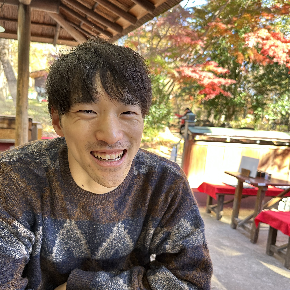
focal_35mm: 29
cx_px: 143
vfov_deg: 55.6
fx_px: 275
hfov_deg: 55.6
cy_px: 157
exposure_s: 1/121
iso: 125
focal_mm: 6.86
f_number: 1.78
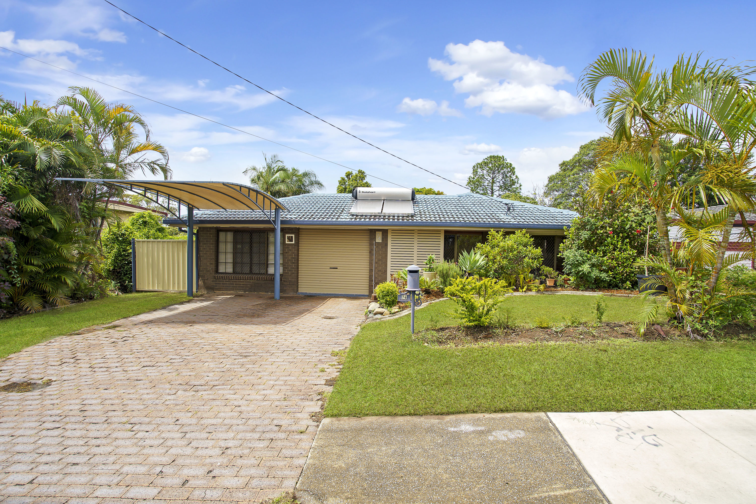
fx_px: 336
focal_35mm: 16
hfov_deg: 96.7
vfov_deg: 73.7
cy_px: 252
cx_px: 378
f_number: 8
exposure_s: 1/160
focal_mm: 16
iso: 100
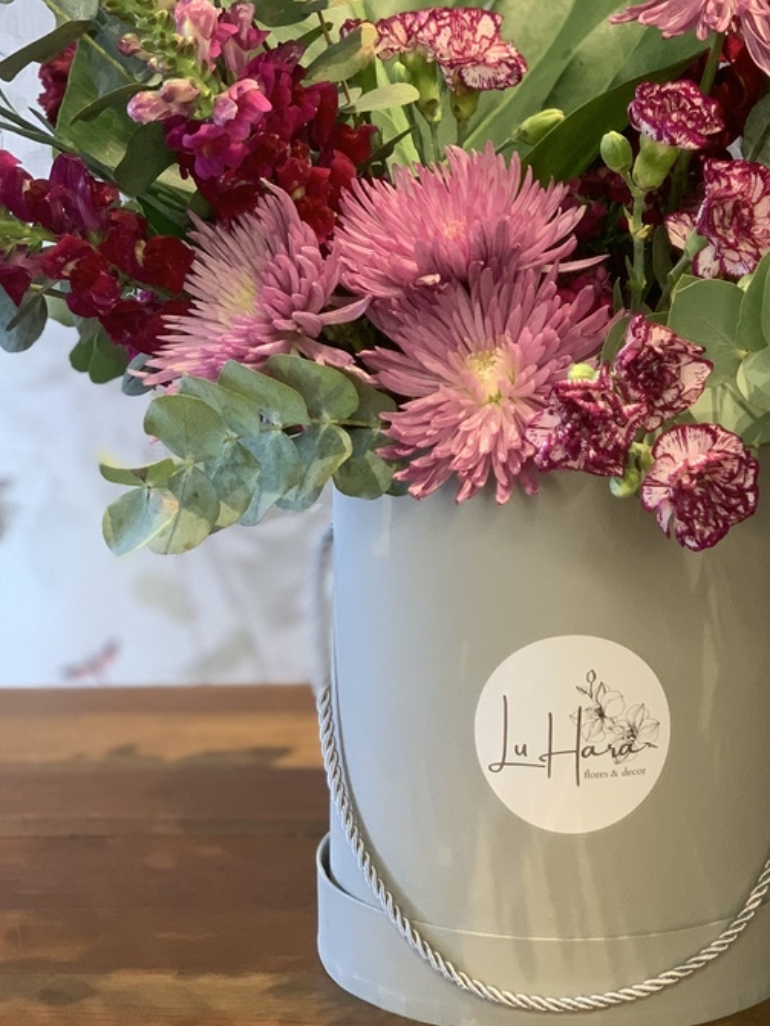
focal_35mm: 91
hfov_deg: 16.1
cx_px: 602
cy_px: 223
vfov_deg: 21.3
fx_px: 2697
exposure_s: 1/60
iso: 160
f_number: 2.4
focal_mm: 6
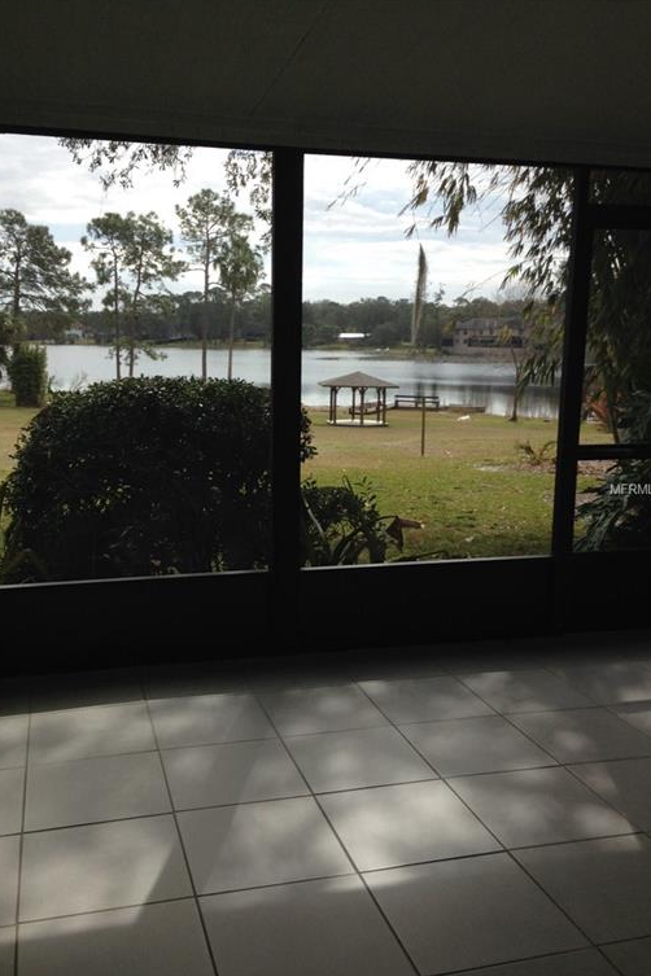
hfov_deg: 37.8
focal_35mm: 35
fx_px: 949
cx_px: 296
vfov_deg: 54.4
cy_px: 490
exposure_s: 1/874
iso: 50
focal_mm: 4.12
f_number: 2.4
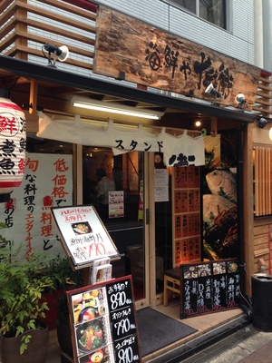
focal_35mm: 33
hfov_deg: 42.9
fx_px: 346
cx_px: 136
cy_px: 182
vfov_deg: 55.4
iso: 64
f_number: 2.4
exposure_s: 1/120
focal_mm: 4.12
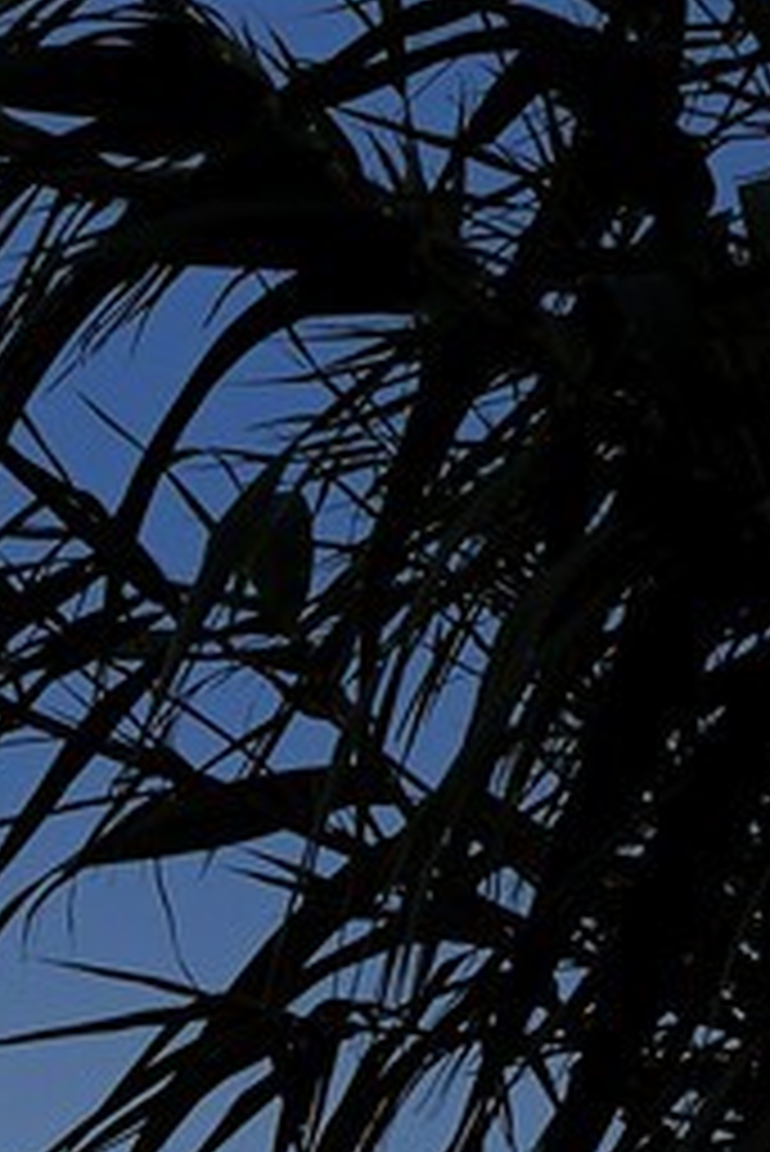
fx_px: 6792
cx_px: -2044
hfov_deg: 5.8
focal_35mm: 212
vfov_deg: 9.3
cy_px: 1912
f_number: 13
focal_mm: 34
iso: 200
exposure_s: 1/160
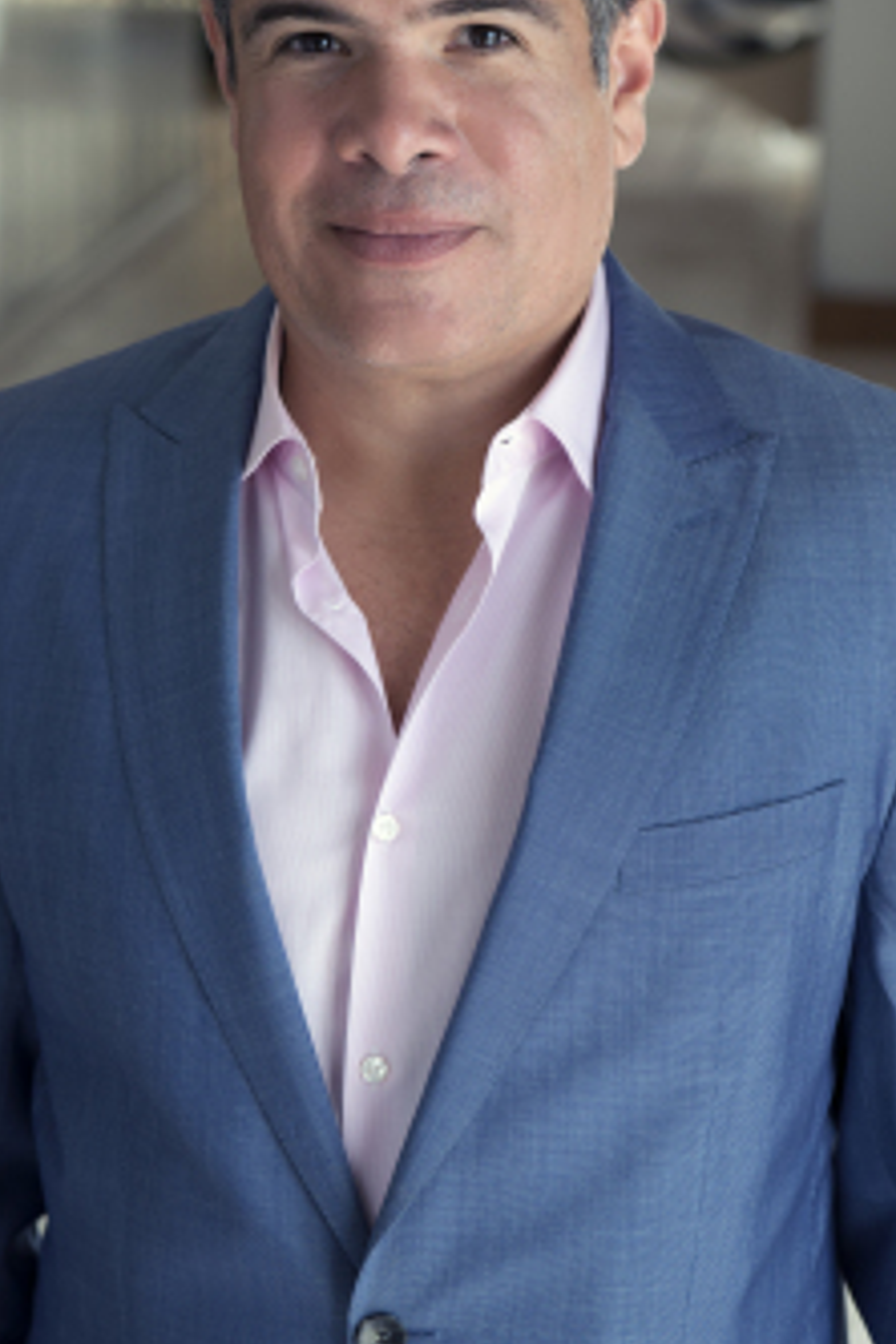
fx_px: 3770
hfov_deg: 13.6
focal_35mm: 101
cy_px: 549
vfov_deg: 20.2
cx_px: 424
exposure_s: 1/125
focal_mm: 70
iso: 400
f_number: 5
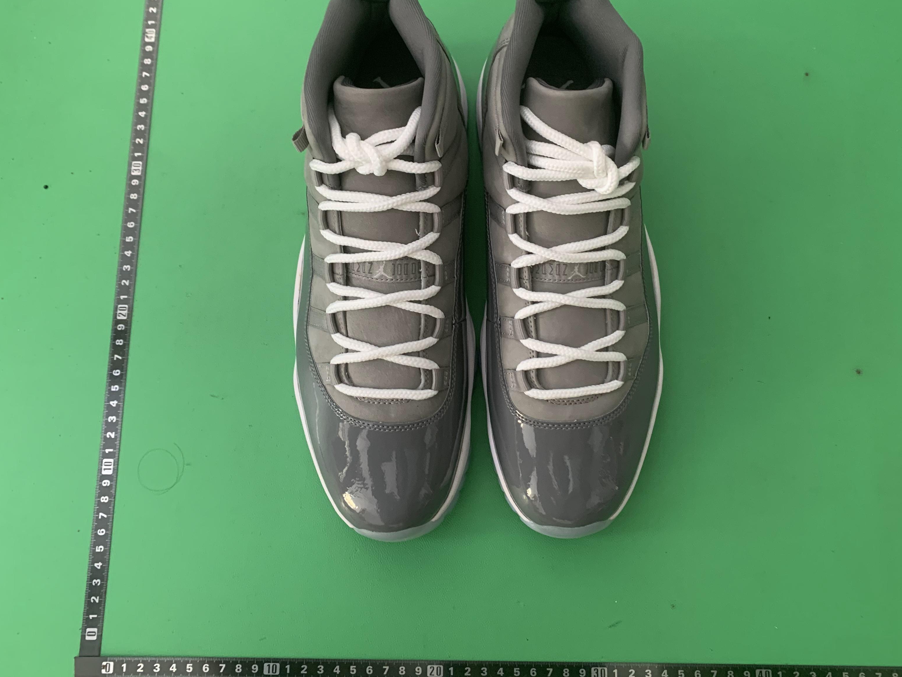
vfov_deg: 41.4
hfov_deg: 53.9
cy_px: 248
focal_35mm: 34
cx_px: 481
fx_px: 886
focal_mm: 4.25
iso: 200
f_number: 1.8
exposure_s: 1/60
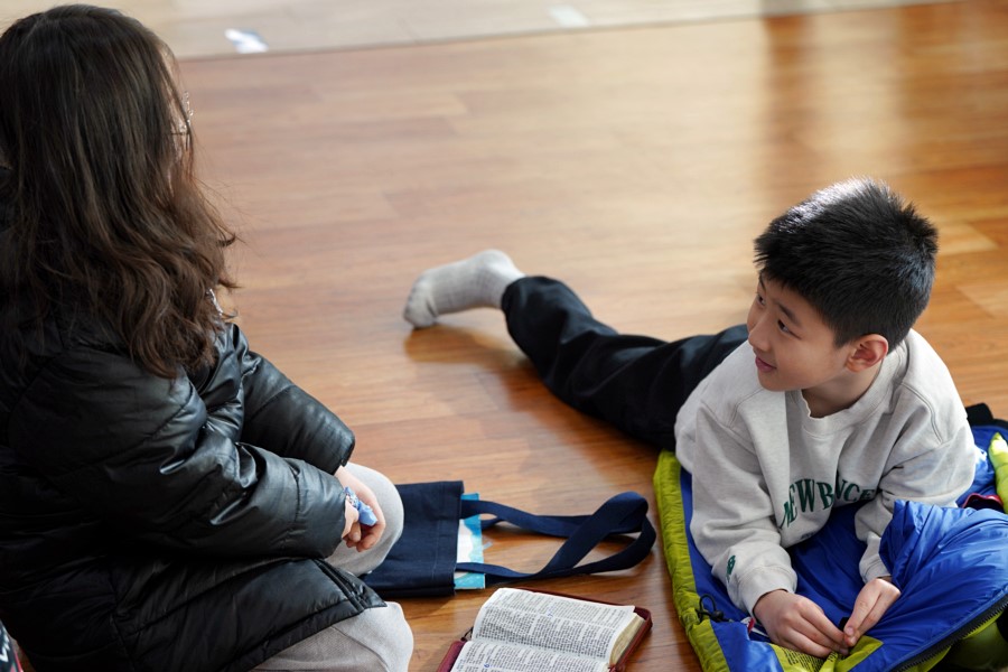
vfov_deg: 15.7
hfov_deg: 23.4
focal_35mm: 87
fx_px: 2436
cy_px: 336
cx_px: 504
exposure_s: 1/100
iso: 320
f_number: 4
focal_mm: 87
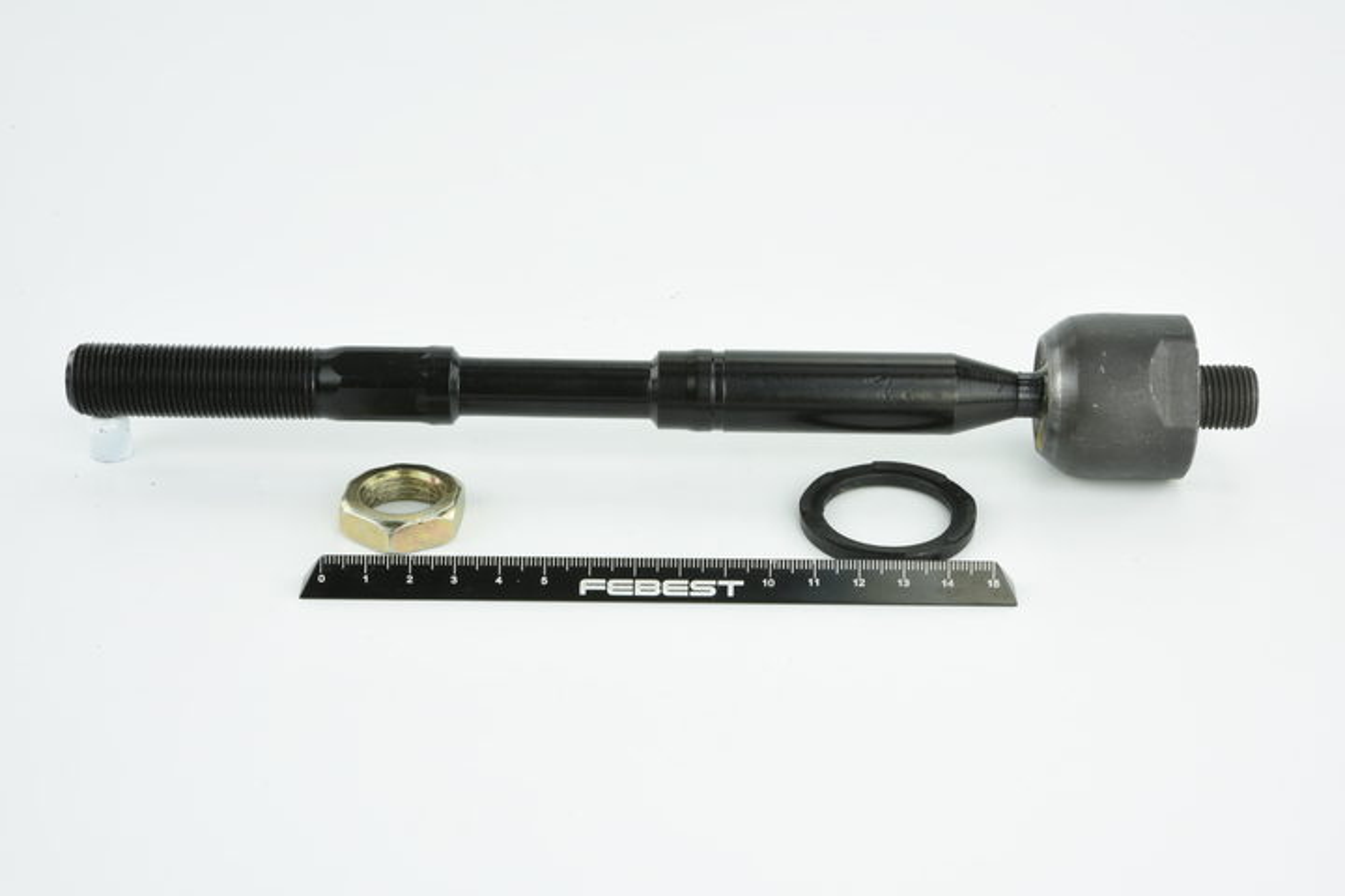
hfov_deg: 33.4
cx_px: 672
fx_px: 2241
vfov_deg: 22.6
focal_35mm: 60
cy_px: 448
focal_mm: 60
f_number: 32
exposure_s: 1/2
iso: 64
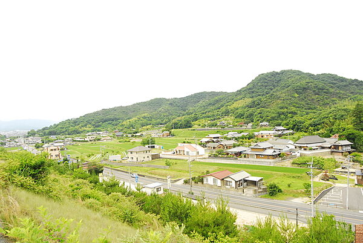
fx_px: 227
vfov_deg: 56.3
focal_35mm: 22
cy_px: 122
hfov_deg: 77.2
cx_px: 182
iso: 800
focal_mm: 15
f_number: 5.6
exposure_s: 1/500
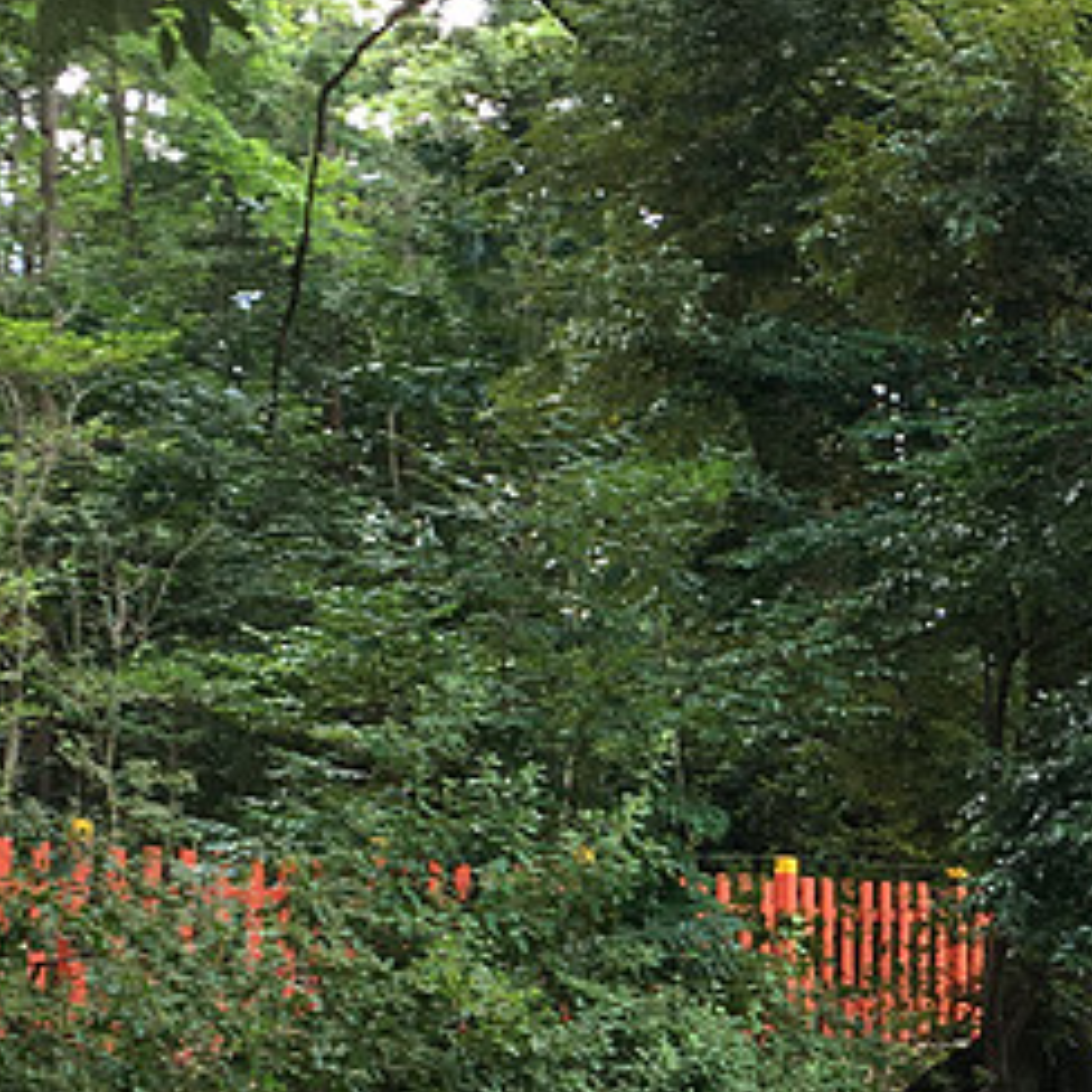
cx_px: 1002
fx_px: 2998
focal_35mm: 84
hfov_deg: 20.2
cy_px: 909
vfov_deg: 20.4
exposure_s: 1/60
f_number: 2.2
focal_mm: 4.15
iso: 32
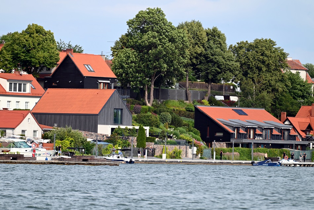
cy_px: 105
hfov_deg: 6.9
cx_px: 157
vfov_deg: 4.6
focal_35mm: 300
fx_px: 2617
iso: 400
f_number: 5.6
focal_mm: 300
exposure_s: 1/1000
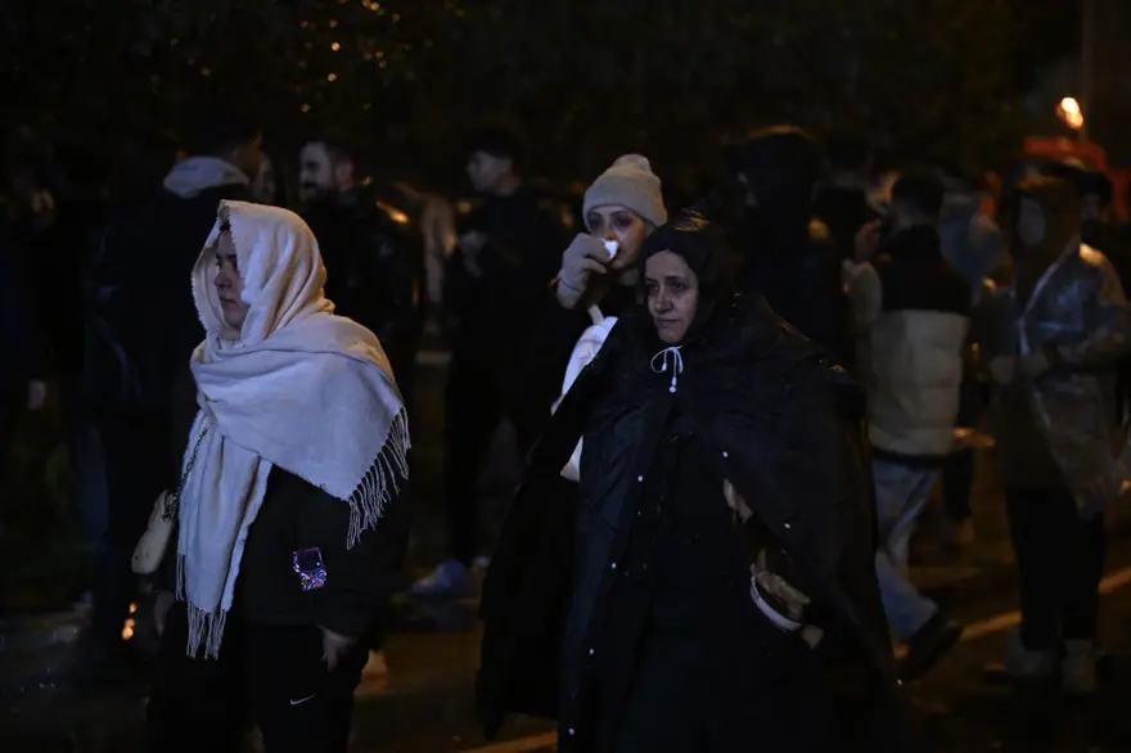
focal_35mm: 93
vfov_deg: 14.7
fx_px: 2921
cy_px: 376
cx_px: 566
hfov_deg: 21.9
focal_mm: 93
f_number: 2.8
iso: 4000
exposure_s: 1/125
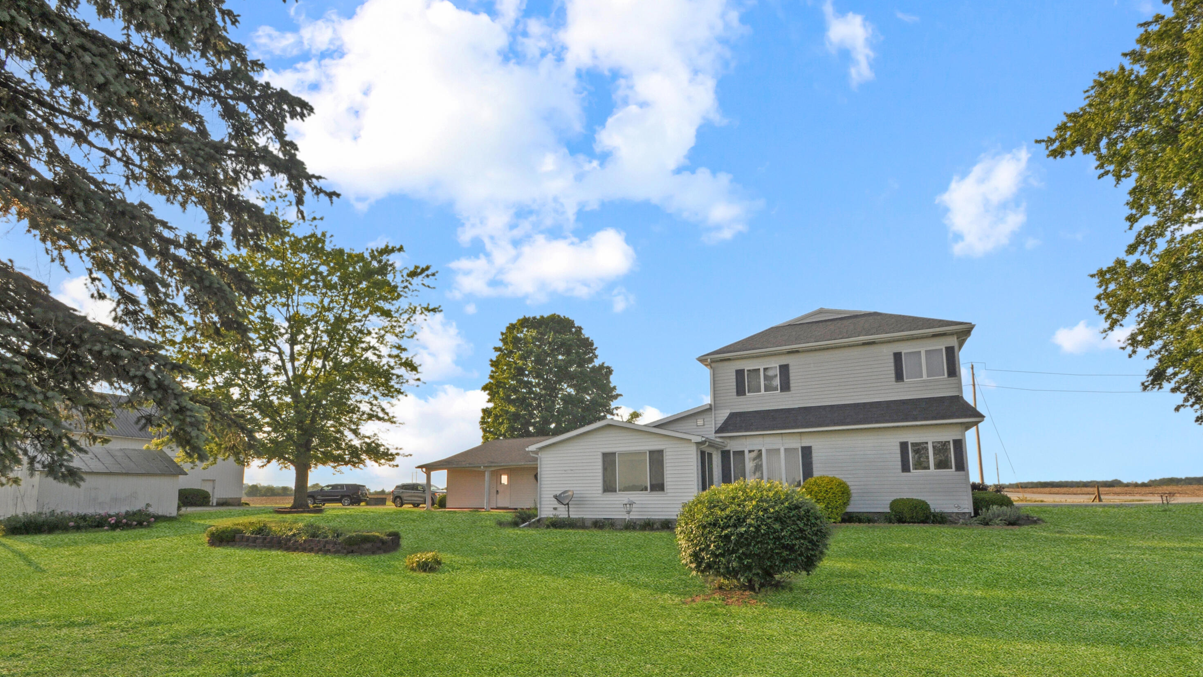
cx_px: 600
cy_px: 366
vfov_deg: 67.0
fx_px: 510
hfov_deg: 99.4
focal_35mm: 16
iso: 200
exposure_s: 1/200
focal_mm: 10
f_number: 14
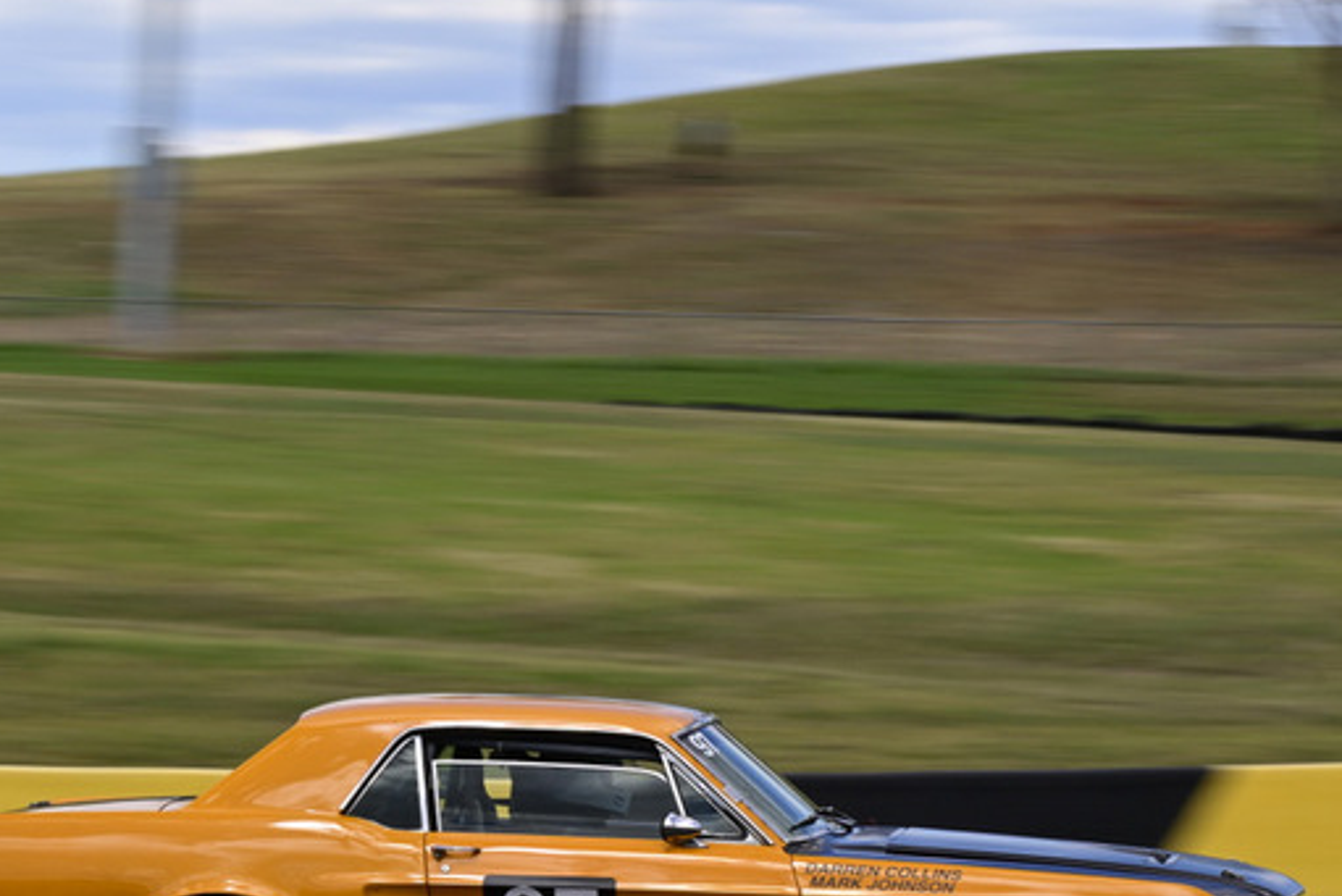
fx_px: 7010
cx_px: 630
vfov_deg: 7.3
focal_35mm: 188
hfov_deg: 10.9
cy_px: 431
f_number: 16
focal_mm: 80
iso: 125
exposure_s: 1/100
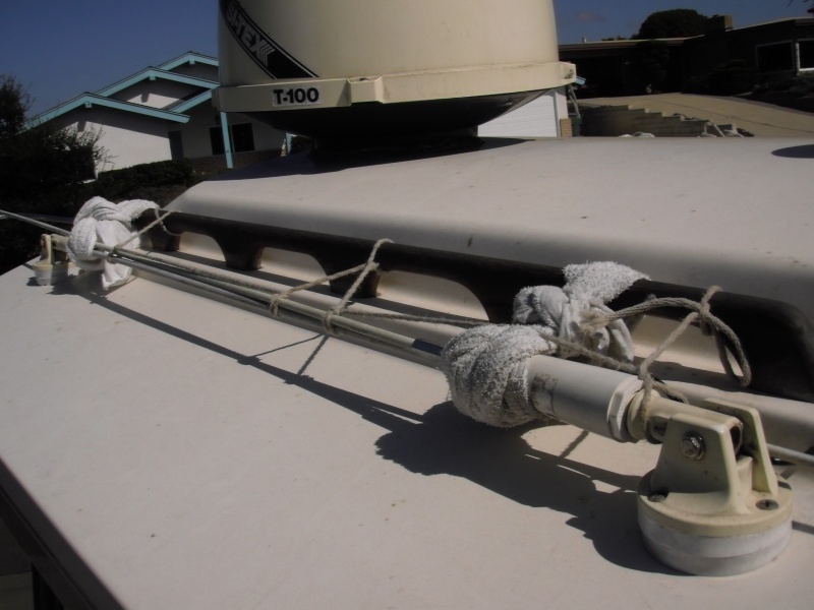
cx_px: 407
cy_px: 305
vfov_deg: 37.7
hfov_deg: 49.0
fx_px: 894
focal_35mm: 38
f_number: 6.6
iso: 100
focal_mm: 6.7
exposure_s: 1/1000
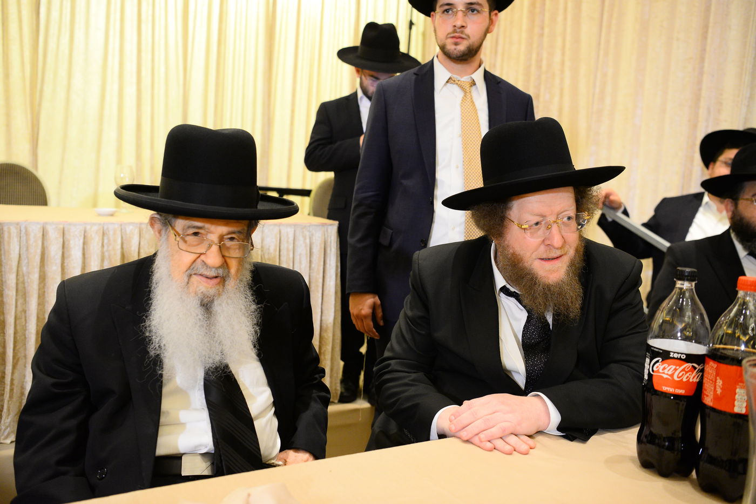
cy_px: 252
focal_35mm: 34
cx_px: 378
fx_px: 714
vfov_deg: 38.9
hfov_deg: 55.8
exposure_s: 1/160
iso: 2500
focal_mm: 34
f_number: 3.5
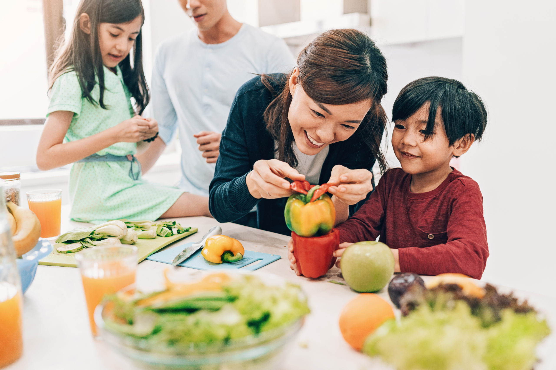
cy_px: 185
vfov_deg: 37.9
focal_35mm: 35
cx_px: 278
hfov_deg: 54.4
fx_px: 541
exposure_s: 1/250
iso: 1000
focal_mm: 35
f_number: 2
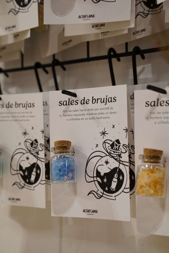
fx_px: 570
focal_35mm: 81
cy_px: 126
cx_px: 84
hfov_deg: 16.9
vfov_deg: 25.0
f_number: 10
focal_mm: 81
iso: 3200
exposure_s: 1/60
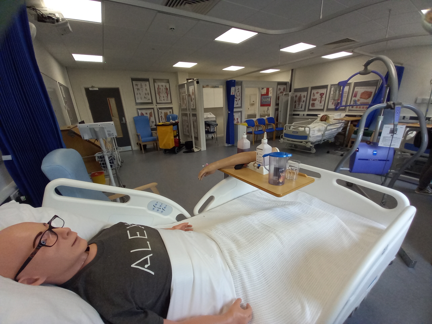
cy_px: 162
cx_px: 216
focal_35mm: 13
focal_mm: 1.13
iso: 80
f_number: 2.2
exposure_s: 1/100
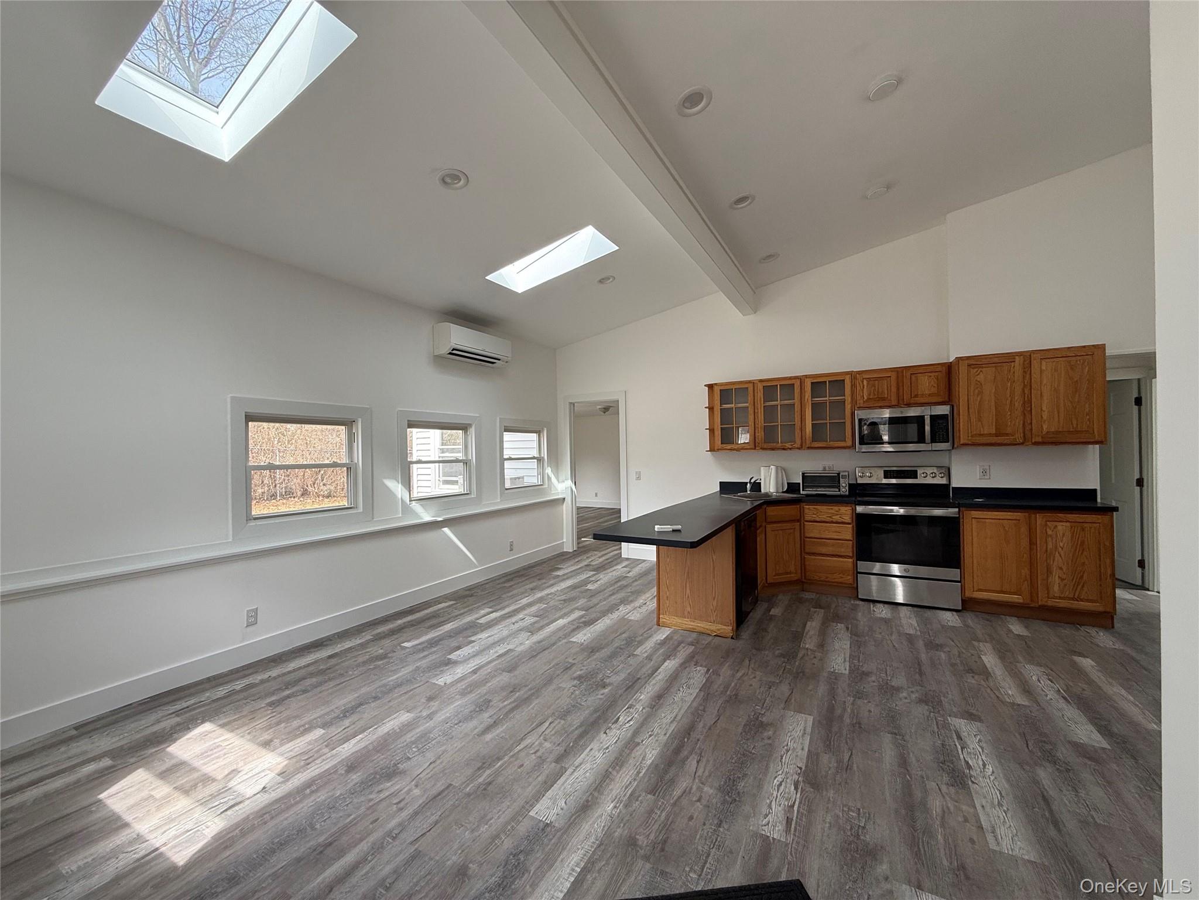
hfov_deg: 102.1
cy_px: 450
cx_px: 600
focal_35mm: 14
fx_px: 485
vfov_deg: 85.7
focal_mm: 2.22
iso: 64
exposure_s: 1/138
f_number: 2.2
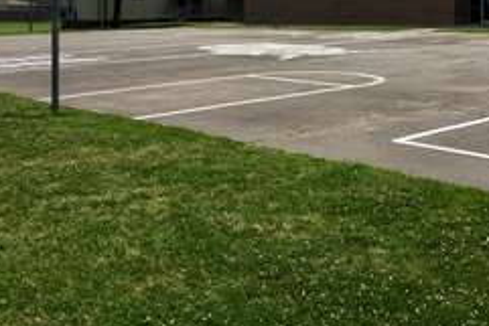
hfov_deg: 39.4
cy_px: 57
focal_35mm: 50
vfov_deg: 26.4
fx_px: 680
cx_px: 292
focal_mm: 4.15
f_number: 2.2
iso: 25
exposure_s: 1/2959
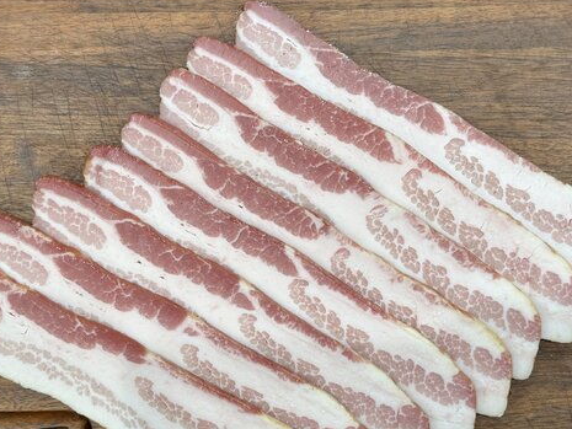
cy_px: 243
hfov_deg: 29.3
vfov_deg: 22.2
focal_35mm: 66
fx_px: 1091
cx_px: 237
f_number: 1.78
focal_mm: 6.86
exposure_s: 1/120
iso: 50
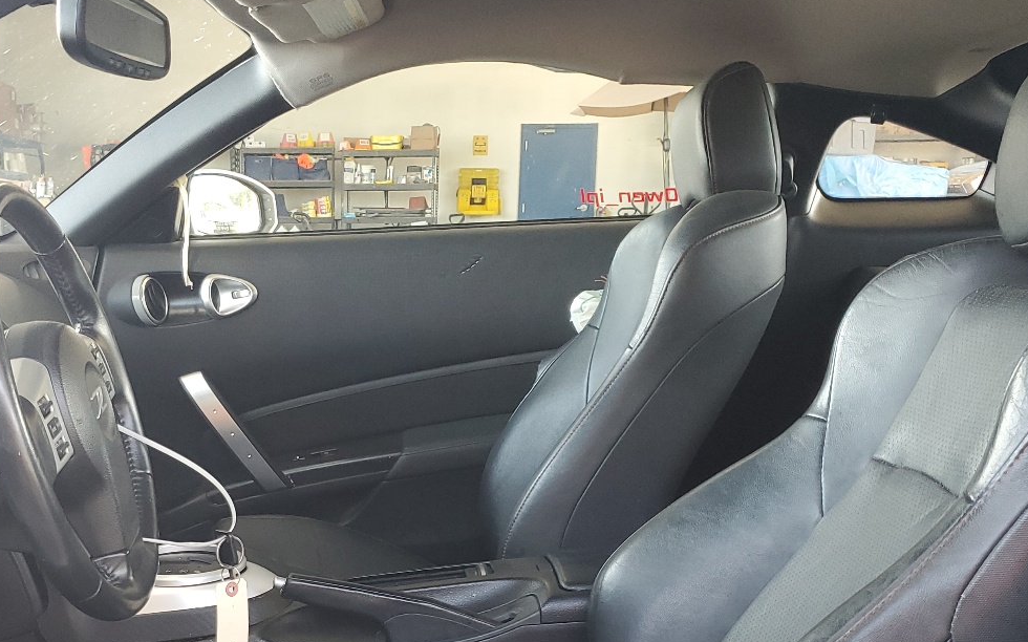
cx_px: 339
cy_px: 555
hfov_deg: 43.7
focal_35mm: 45
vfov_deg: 27.7
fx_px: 1260
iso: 91
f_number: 1.5
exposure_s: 1/60.2
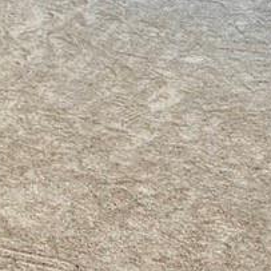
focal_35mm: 78
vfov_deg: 19.4
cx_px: -76
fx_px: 691
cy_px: -132
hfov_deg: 20.4
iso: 64
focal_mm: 2.22
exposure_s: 1/129
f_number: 2.2
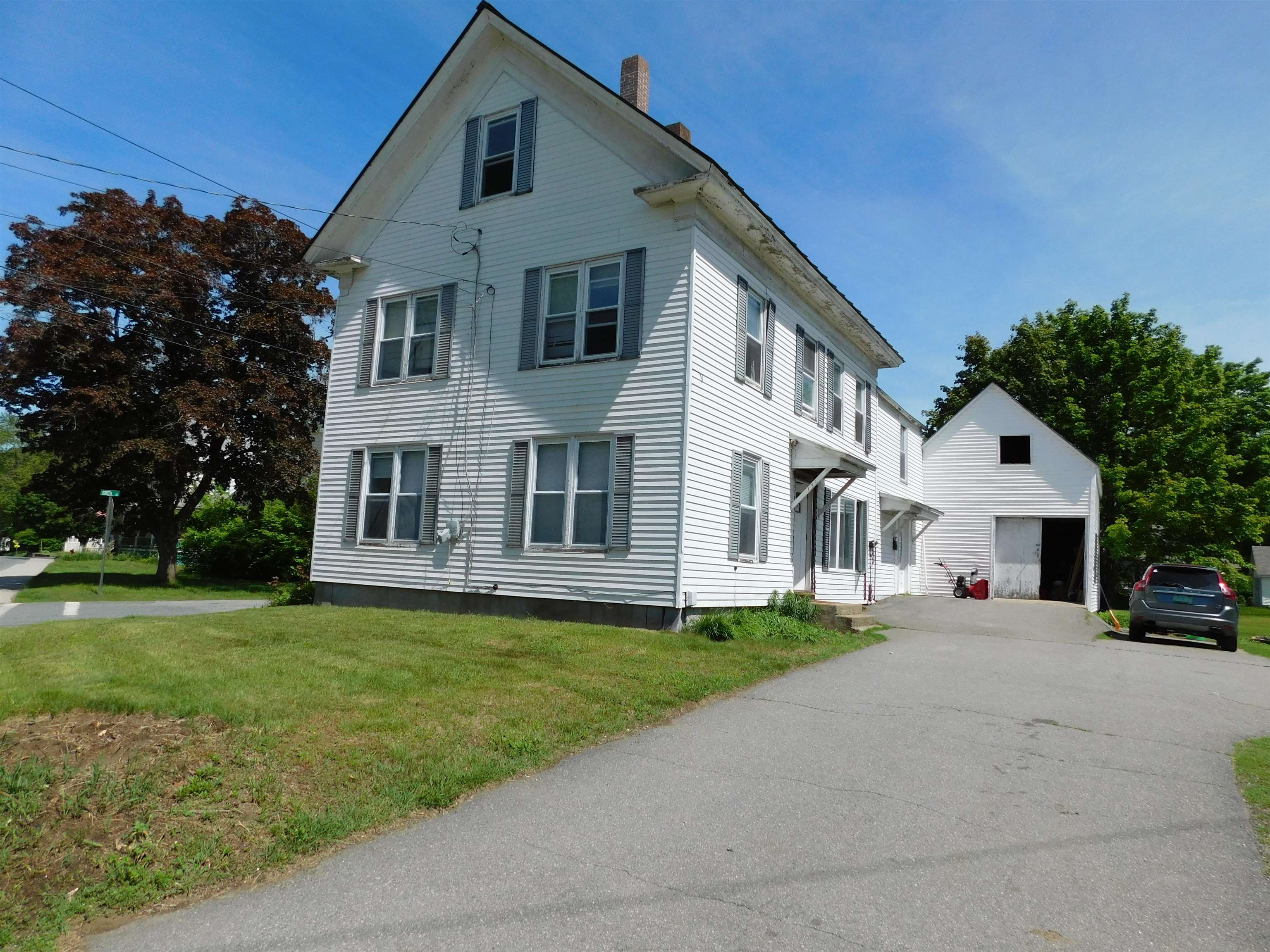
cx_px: 635
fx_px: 844
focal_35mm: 23
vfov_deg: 58.9
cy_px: 476
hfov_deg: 73.9
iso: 125
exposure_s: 1/640
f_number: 6
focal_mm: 4
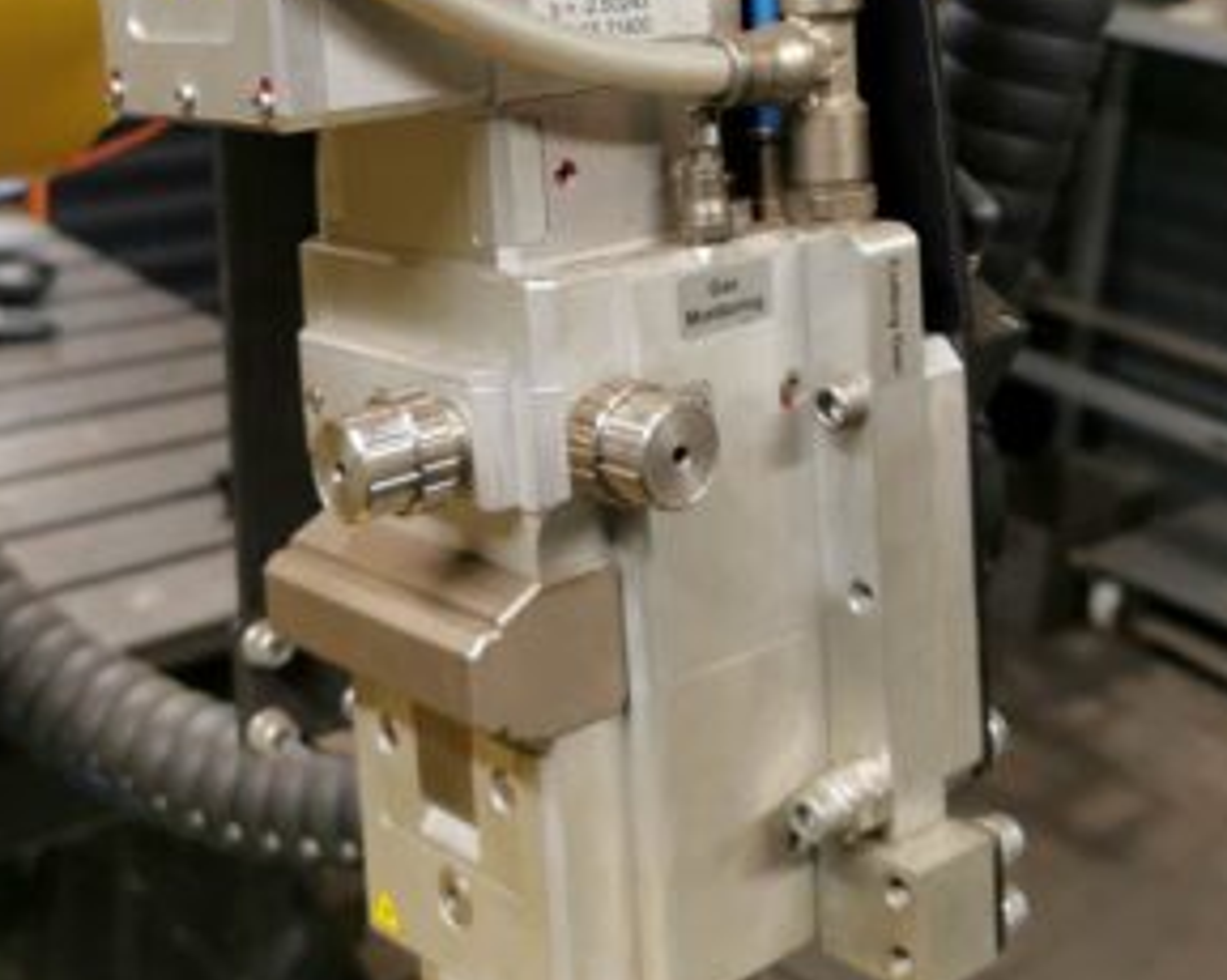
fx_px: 1996
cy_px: 124
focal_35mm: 55
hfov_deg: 34.2
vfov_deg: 26.8
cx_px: 648
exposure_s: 1/50
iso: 100
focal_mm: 5.56
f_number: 1.6
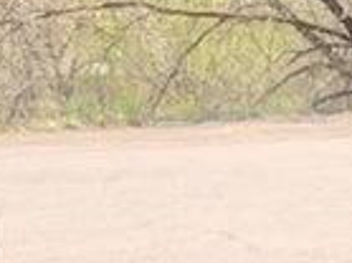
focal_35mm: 160
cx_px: 1065
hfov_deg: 9.5
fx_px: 1626
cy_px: 329
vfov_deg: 9.1
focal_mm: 4.25
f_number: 1.8
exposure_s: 1/237
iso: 25
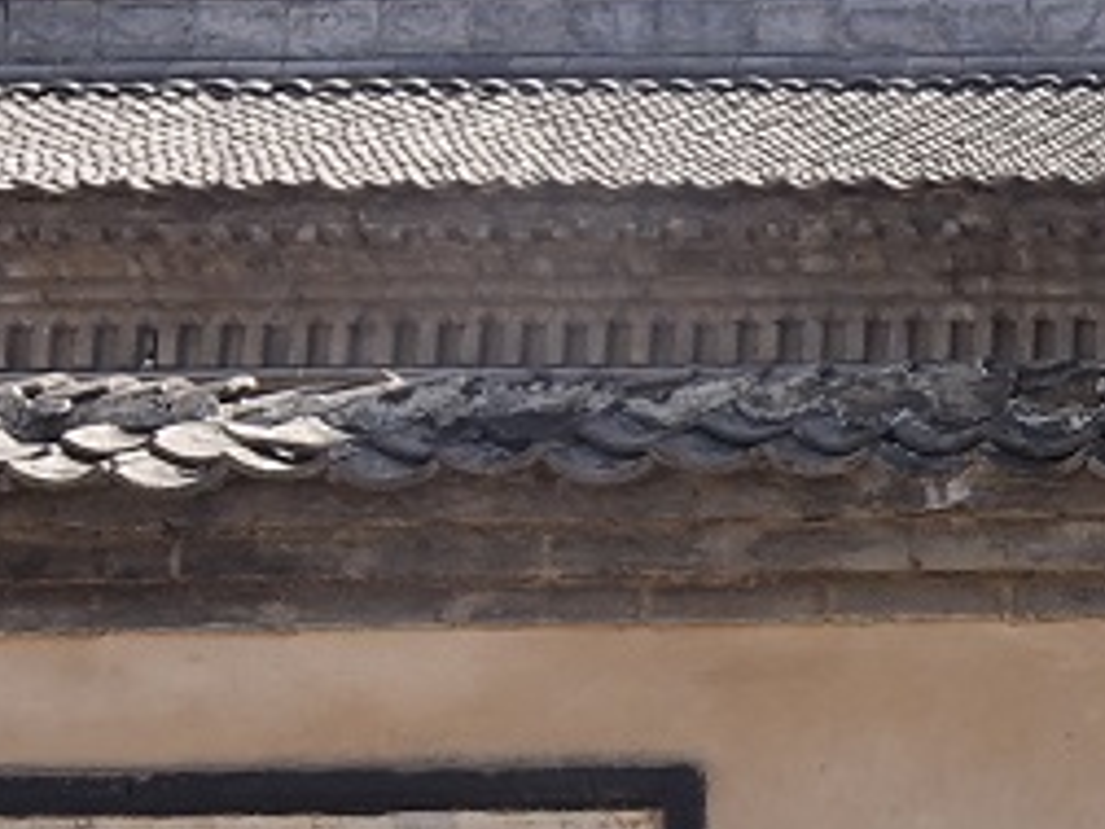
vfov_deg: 13.4
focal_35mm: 110
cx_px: 2263
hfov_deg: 14.6
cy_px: 658
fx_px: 3511
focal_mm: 8.83
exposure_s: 1/250
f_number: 4
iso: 100
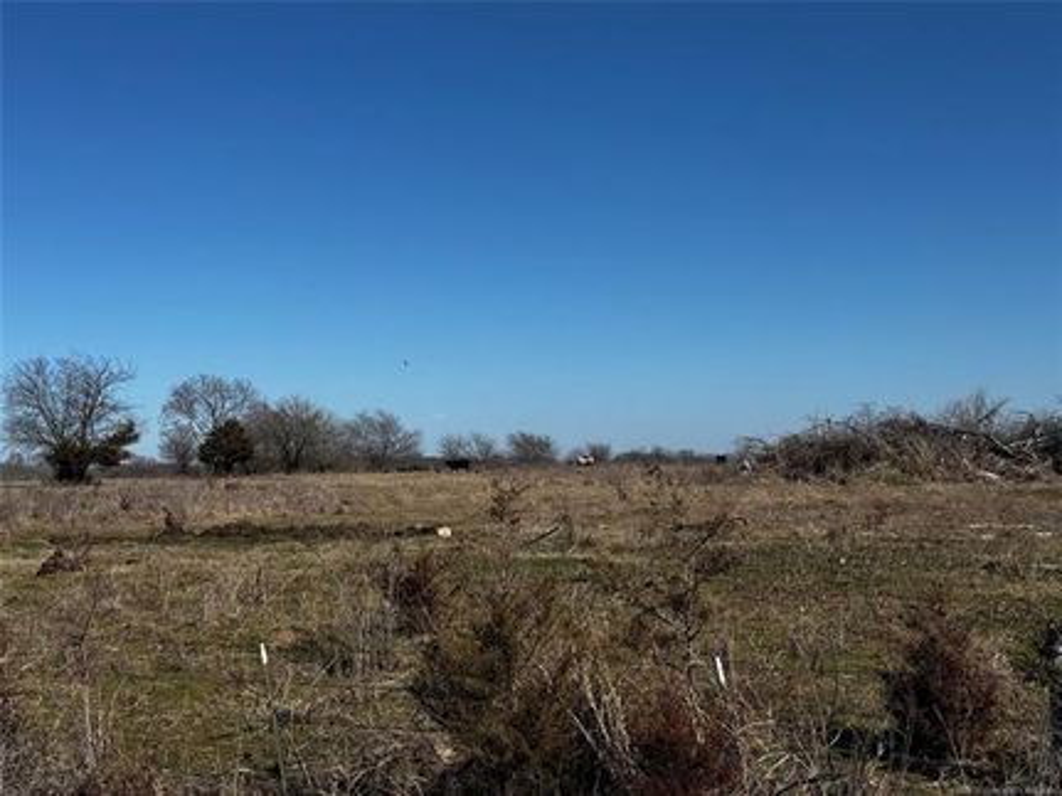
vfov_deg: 30.3
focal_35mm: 48
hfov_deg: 39.7
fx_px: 1472
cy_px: 398
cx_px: 531
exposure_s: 1/7092
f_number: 1.78
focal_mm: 6.76
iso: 64
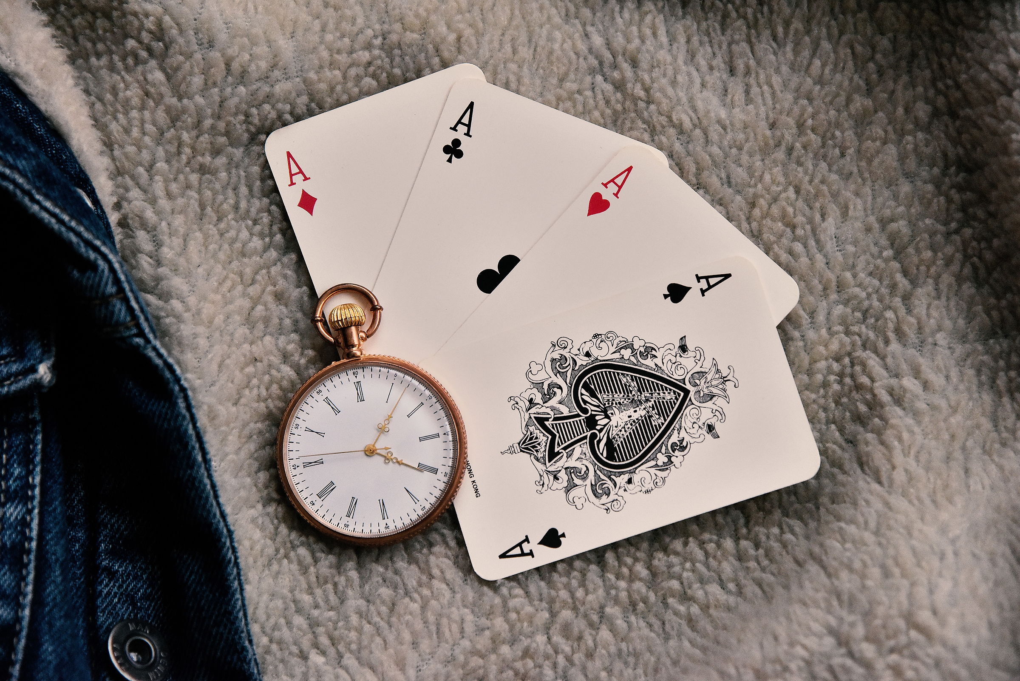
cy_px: 340
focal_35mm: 120
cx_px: 510
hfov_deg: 17.1
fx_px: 3401
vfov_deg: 11.4
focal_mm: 120
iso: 2500
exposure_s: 1/250
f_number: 5.6
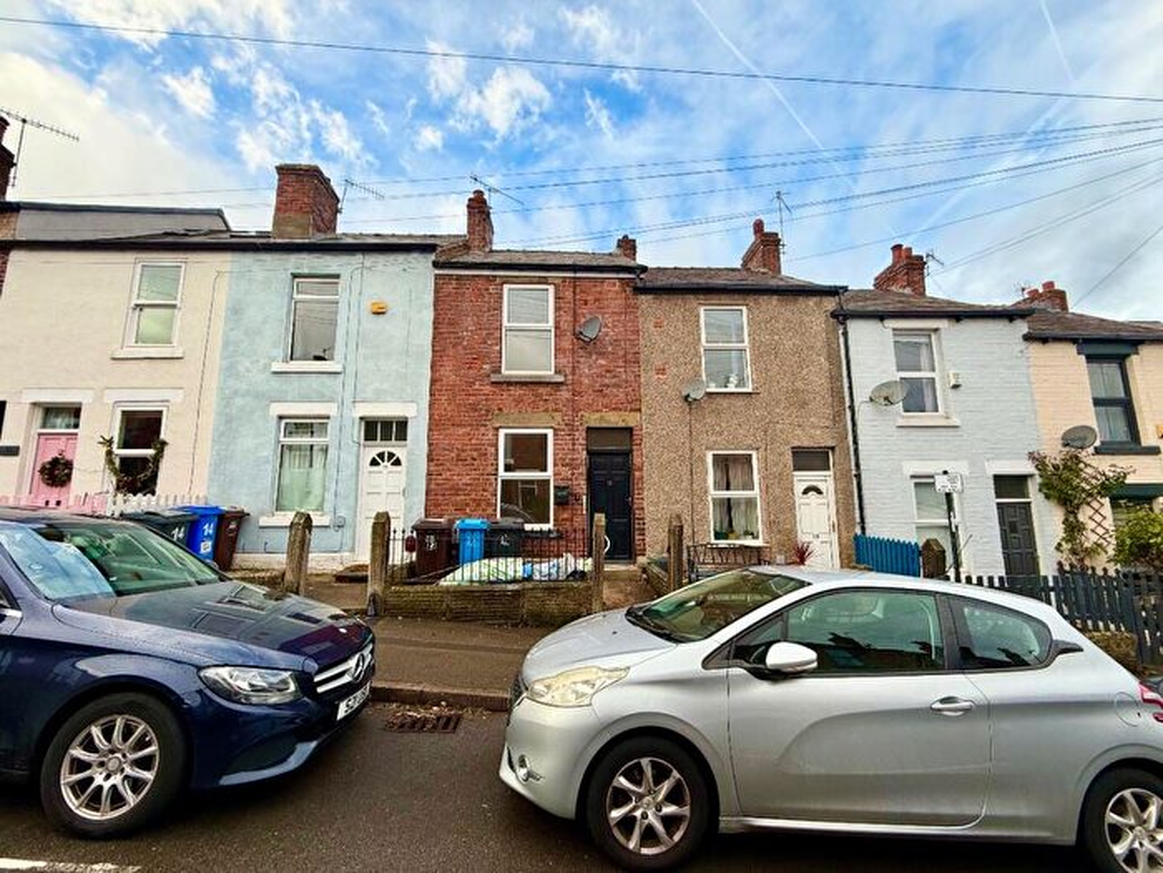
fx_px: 470
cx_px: 582
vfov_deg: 85.7
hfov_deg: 102.1
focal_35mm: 14
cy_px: 436
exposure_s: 1/393
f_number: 2.2
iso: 64
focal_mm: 2.22
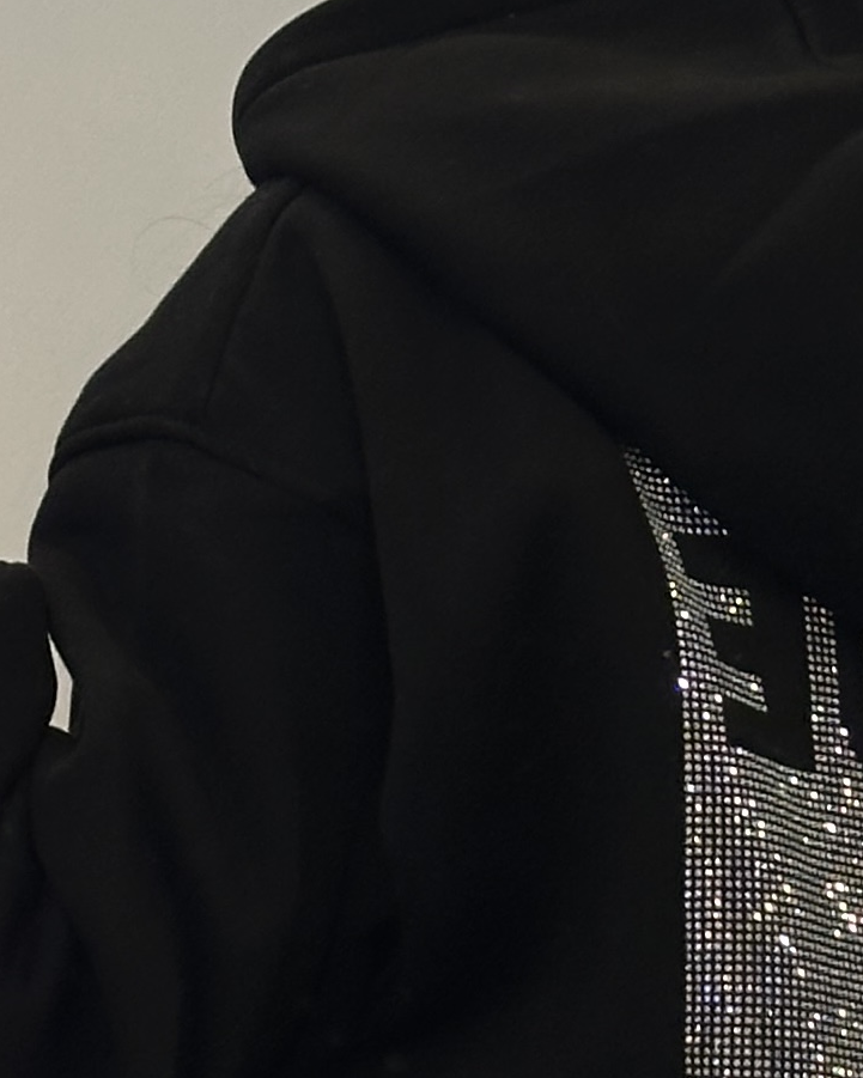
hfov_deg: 8.1
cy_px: 855
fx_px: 6065
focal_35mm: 190
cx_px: 515
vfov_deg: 10.1
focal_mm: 6.86
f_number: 1.78
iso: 160
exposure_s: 1/50
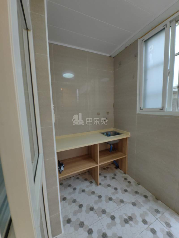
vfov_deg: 106.2
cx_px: 90
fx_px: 90
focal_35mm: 13
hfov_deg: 89.9
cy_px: 119
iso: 64
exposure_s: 1/50
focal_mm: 1.95
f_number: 2.2
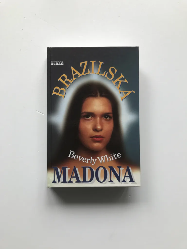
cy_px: 124
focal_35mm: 28
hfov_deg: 49.7
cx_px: 94
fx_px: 202
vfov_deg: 63.4
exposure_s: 1/100
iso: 32
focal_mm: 3.99
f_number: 1.8
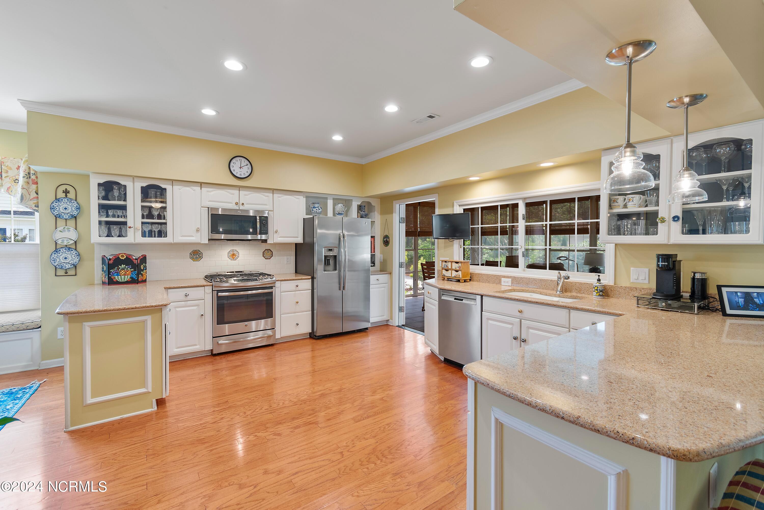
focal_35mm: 15
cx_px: 382
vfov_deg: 77.3
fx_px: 318
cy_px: 255
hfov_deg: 100.4
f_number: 4.5
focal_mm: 10
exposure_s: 1/5
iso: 100
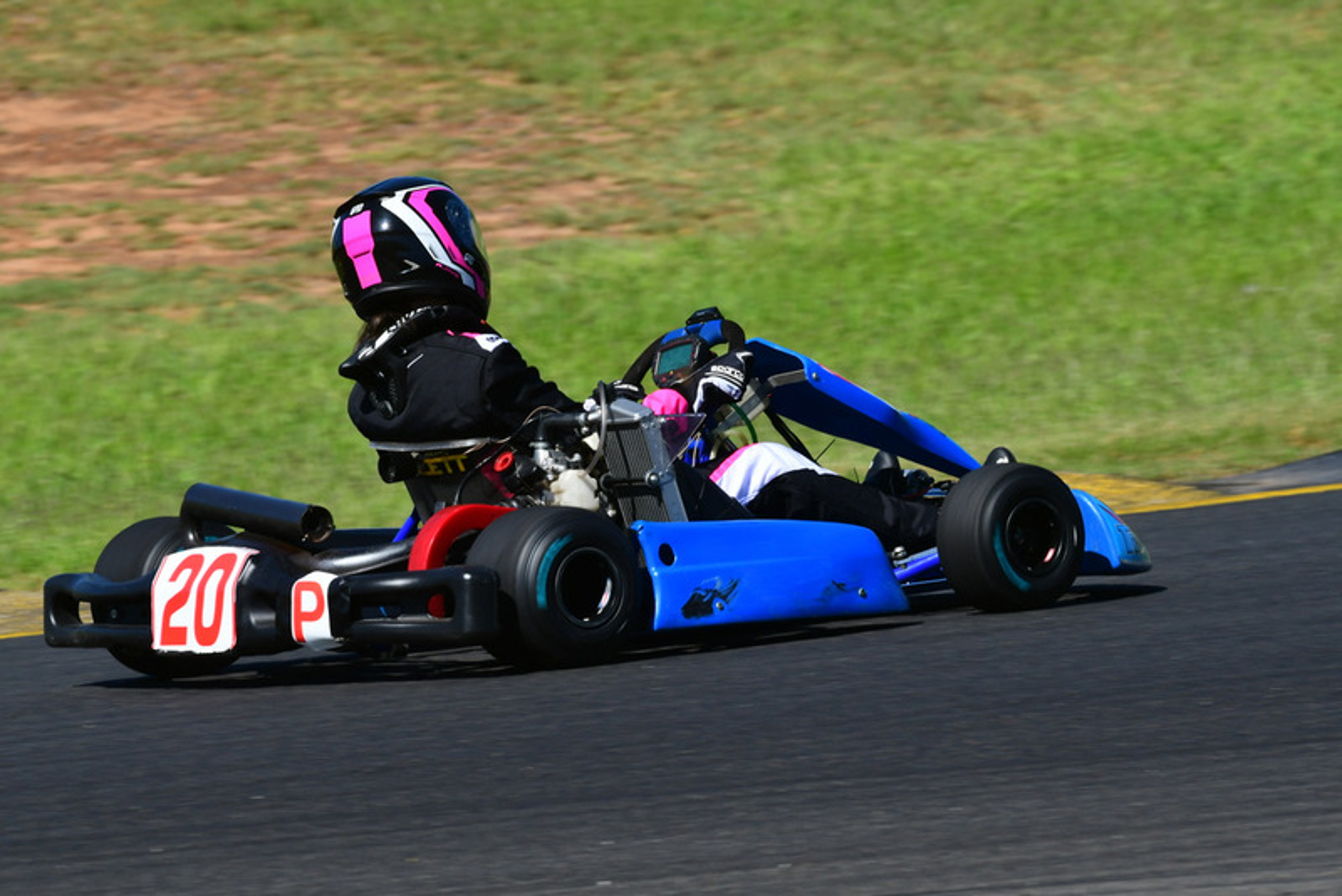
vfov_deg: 3.2
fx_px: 16221
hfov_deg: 4.7
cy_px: 448
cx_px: 671
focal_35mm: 435
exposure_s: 1/640
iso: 500
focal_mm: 290
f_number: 13
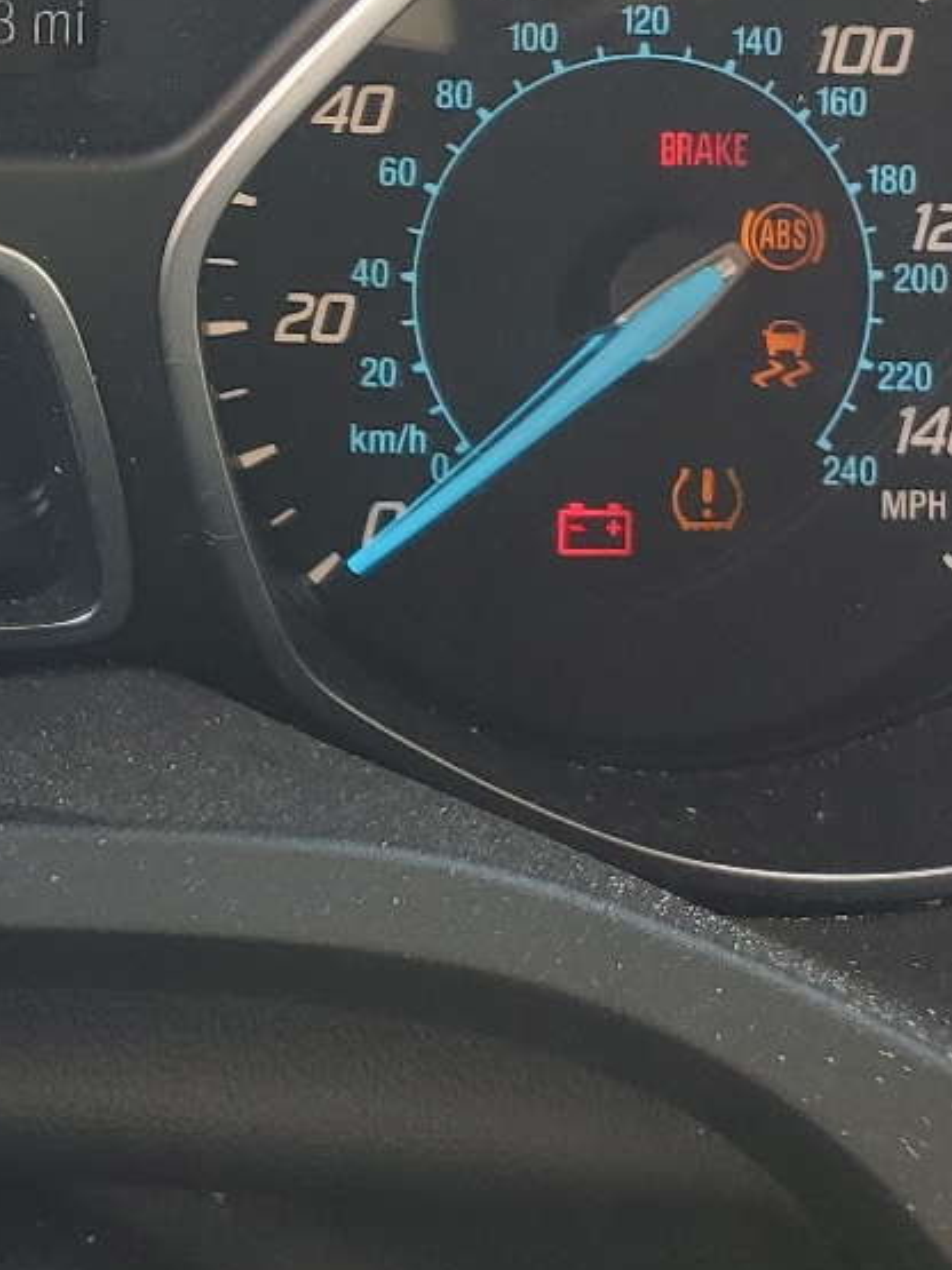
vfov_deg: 24.5
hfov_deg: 17.5
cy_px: -73
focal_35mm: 75
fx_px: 2751
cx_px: -513
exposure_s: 1/222
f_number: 1.5
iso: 50
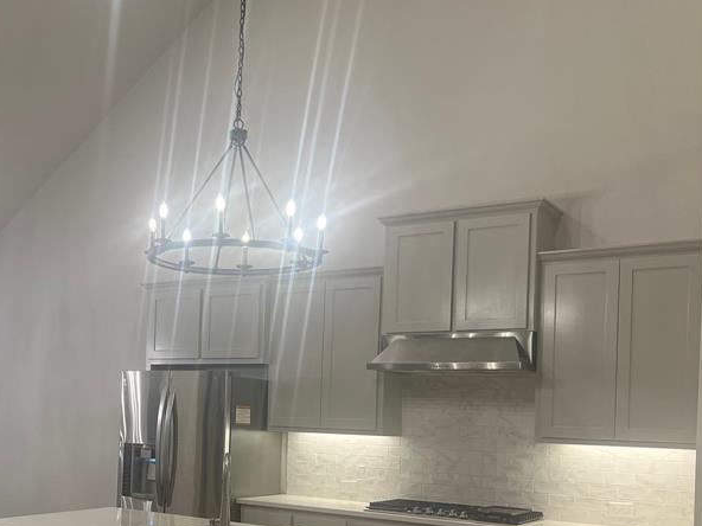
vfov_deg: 31.5
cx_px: 146
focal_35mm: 45
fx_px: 913
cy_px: 408
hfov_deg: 40.4
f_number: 1.5
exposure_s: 1/120
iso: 80
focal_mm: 5.7
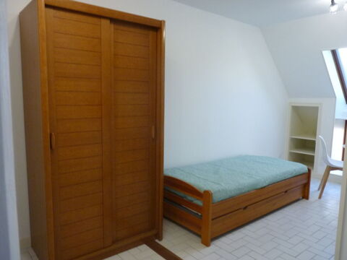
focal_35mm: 27
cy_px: 130
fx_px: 271
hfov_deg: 65.3
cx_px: 174
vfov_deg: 51.4
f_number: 2.8
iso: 320
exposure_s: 1/30
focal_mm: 4.8
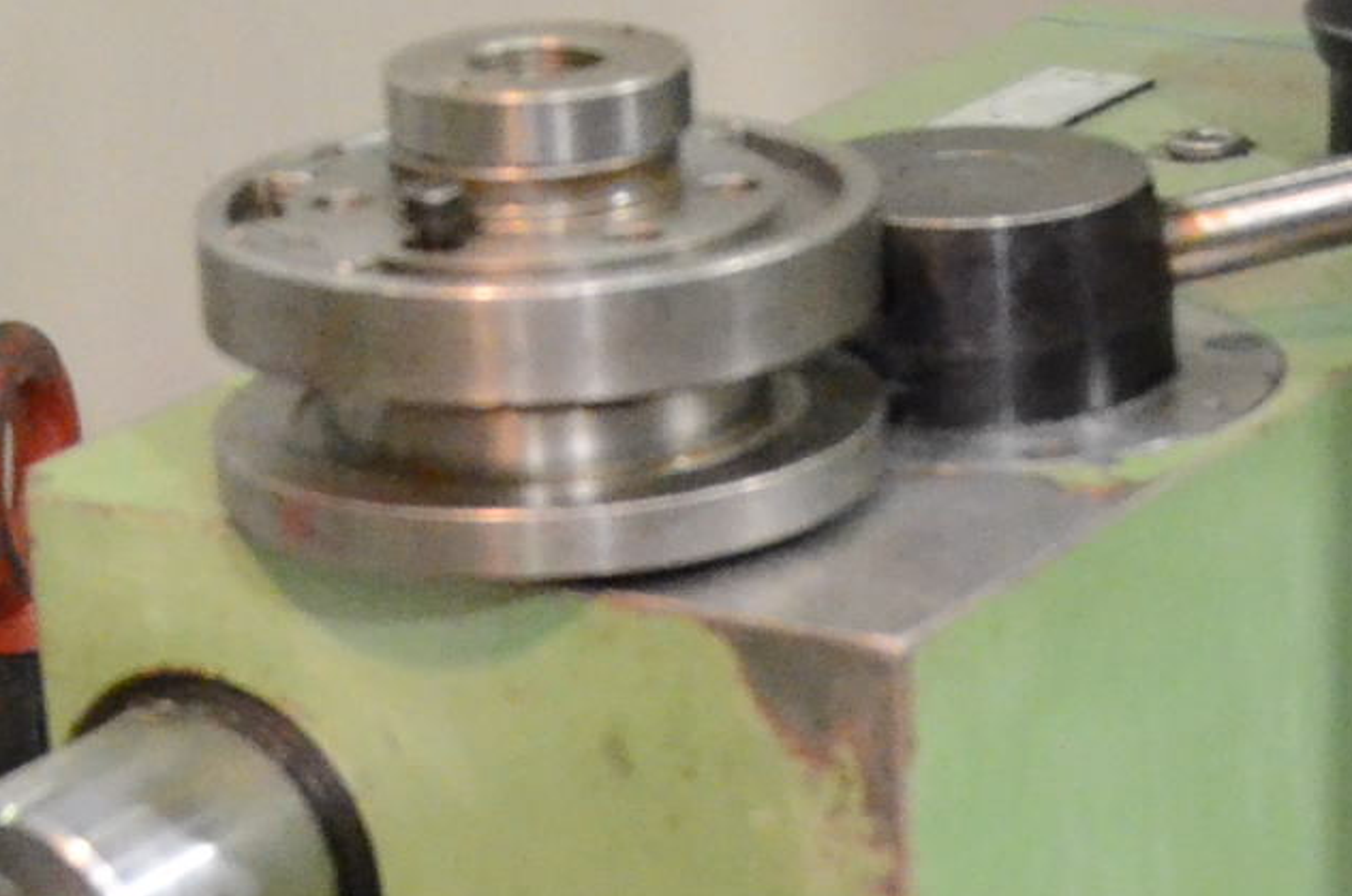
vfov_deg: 8.9
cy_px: 971
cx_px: 988
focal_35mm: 152
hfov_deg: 13.5
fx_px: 5698
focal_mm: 26
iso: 6400
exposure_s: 1/250
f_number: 3.8
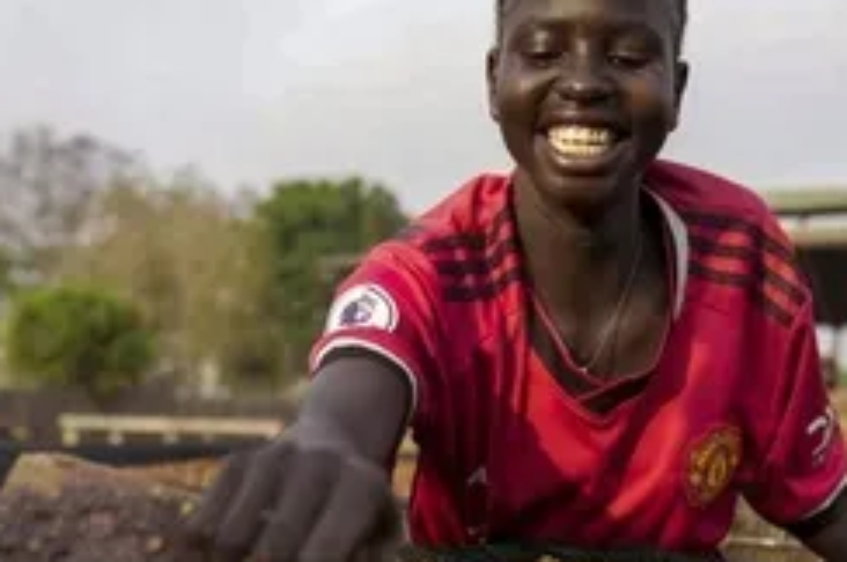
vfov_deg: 21.3
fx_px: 1480
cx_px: 507
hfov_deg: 31.8
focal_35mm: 63
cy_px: 449
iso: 250
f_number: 2.8
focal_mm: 30
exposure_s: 1/800
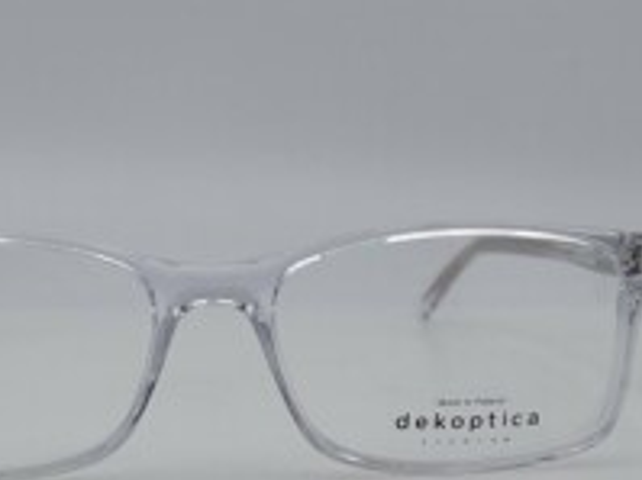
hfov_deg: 42.3
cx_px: 203
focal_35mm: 44
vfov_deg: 32.4
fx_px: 816
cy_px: 340
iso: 40
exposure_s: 1/1874
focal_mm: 5.23
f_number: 1.8
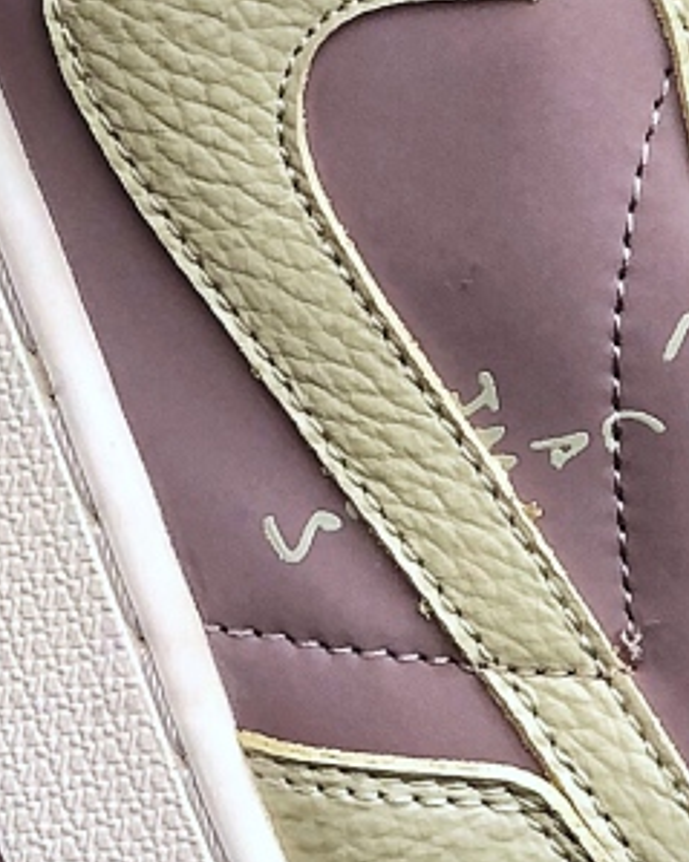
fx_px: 6835
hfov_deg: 5.8
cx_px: 52
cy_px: -14
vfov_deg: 7.2
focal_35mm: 268
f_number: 2.8
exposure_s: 1/100
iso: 32
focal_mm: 6.6
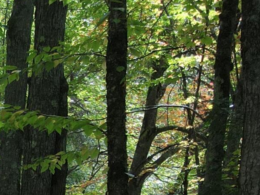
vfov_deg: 10.9
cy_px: 442
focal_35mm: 118
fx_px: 887
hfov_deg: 14.1
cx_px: -257
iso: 380
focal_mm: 4.5
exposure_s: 1/12.5
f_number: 2.8
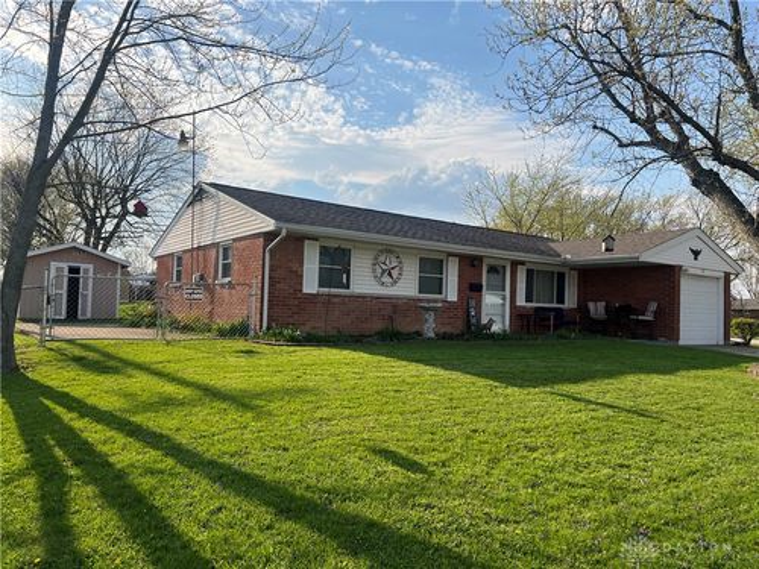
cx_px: 380
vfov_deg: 53.1
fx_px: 570
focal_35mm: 26
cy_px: 284
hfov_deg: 67.3
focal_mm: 5.7
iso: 50
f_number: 1.5
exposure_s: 1/5076
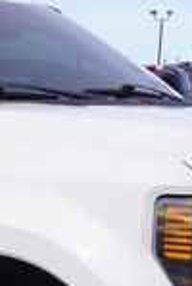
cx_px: -46
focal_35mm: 135
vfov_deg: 14.8
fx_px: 1076
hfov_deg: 10.0
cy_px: 301
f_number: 8
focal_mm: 21
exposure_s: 1/125
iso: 100
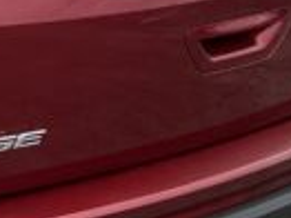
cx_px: -284
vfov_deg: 7.2
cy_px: -65
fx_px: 1705
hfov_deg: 9.2
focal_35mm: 203
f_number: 1.5
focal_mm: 5.7
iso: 50
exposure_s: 1/646
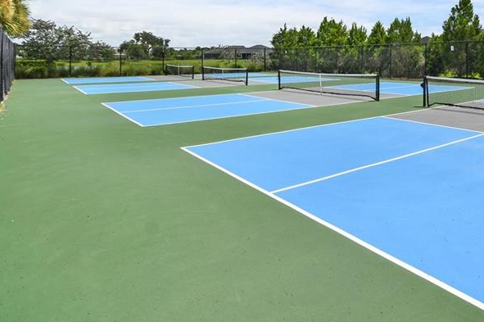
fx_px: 349
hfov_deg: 62.8
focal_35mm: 26
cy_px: 48
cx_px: 396
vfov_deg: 45.9
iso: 100
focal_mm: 10
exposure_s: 1/640
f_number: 7.1
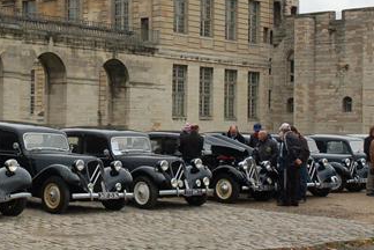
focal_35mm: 90
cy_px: 86
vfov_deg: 15.1
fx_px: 936
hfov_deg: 22.4
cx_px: 98
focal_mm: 27
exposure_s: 1/200
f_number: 7.1
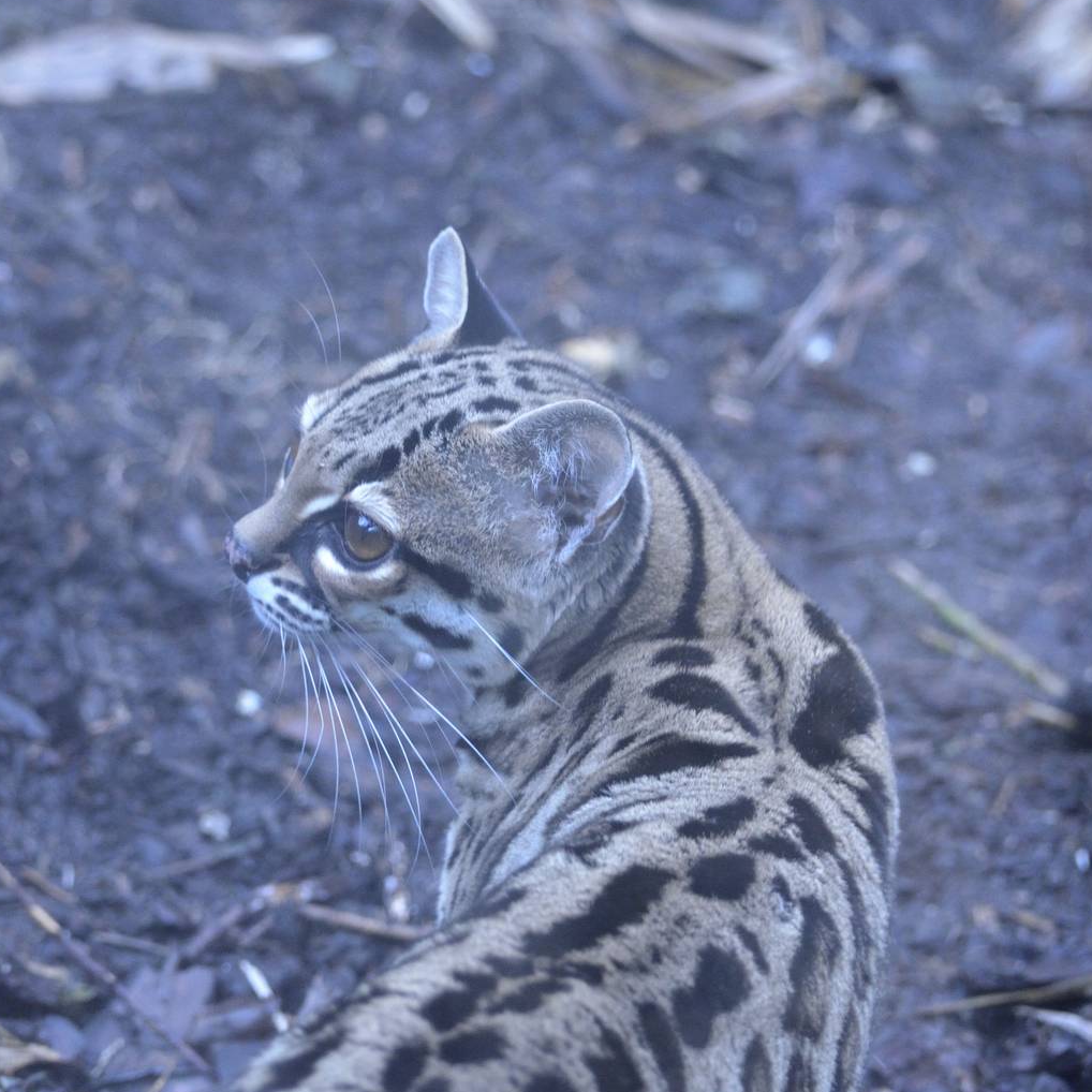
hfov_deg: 12.5
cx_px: 453
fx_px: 4997
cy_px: 552
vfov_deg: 12.5
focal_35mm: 140
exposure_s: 1/30
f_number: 4.5
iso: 2200
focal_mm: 70
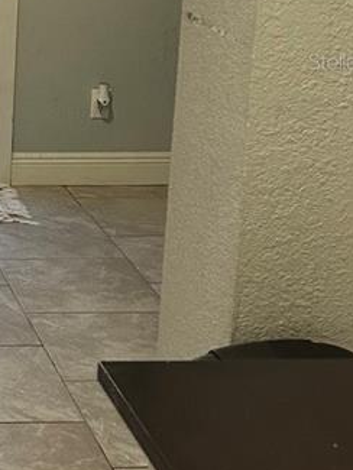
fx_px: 1304
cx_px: -240
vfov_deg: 20.1
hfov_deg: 14.0
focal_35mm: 96
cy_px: 61
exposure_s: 1/60
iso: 320
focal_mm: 5.7
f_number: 1.5
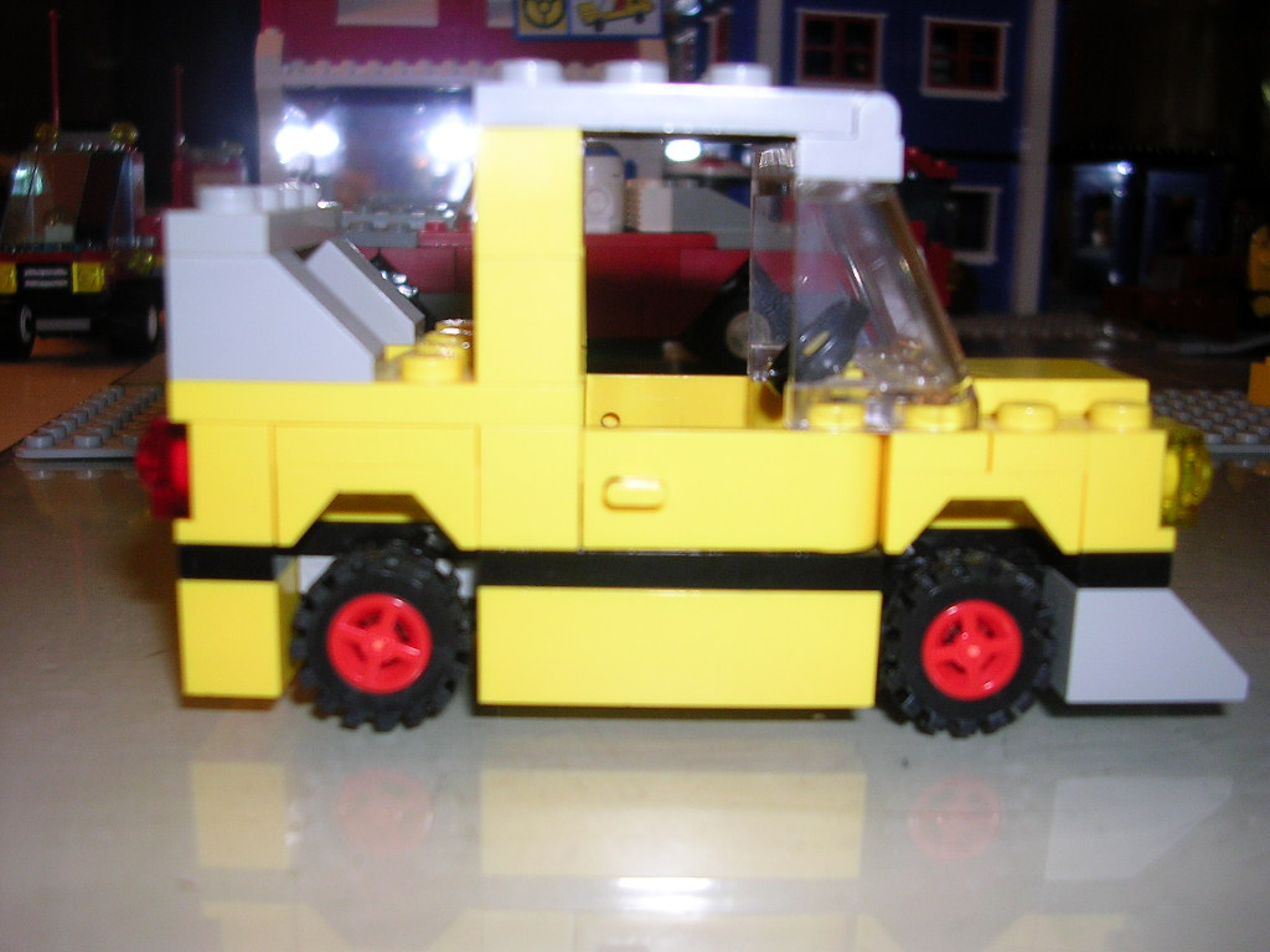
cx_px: 635
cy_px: 476
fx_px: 1394
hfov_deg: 49.0
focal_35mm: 38
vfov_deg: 37.7
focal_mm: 5.8
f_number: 2.8
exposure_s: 1/60.1
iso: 50
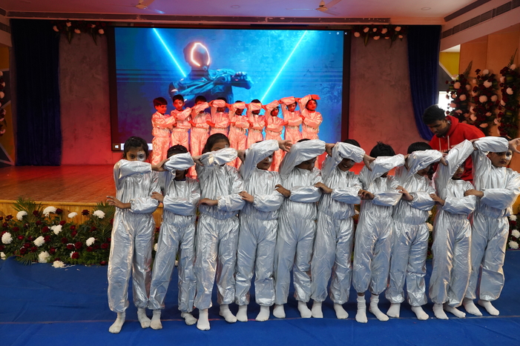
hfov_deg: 63.7
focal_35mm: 29
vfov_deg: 44.9
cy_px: 173
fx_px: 419
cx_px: 260
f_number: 5.6
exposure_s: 1/200
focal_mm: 29
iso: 3200
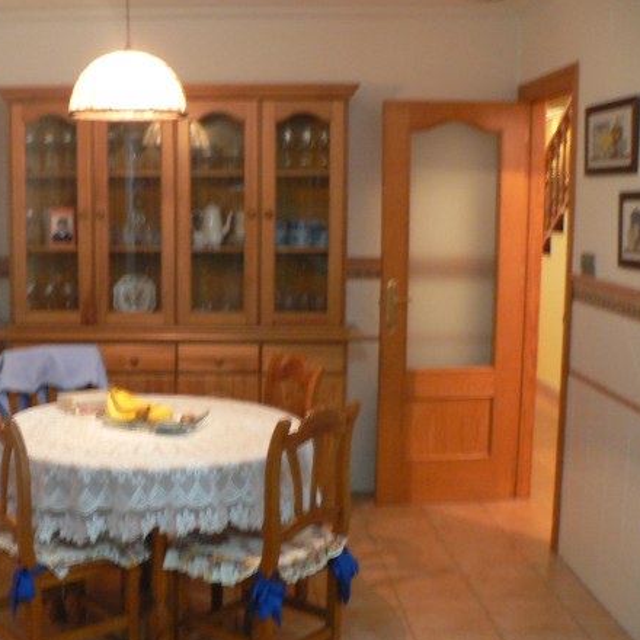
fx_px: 941
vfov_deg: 37.5
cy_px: 346
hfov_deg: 37.0
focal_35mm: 45
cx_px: 189
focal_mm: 6
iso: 200
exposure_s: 1/4
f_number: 2.8
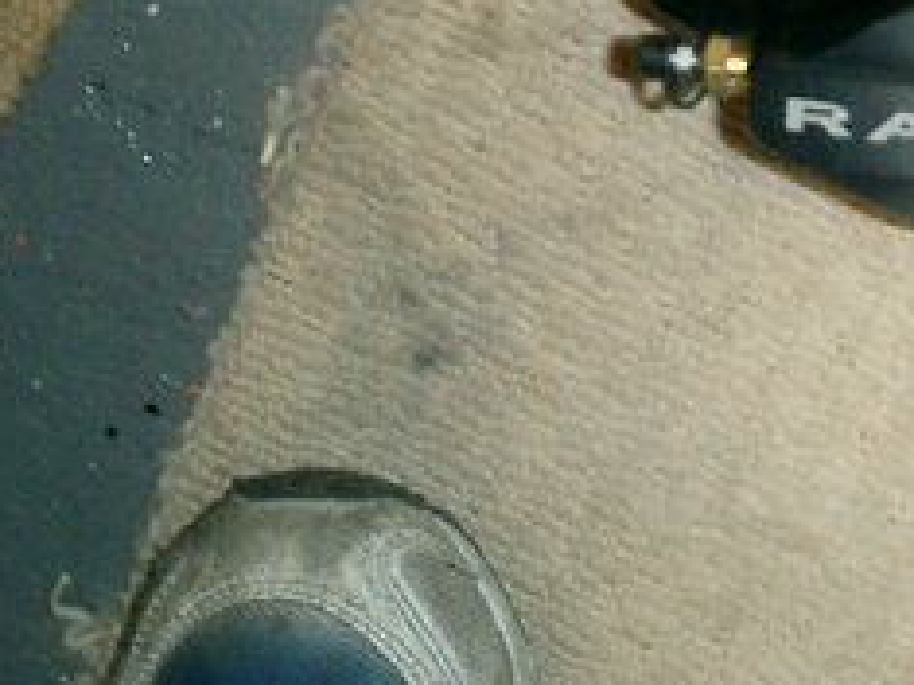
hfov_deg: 18.8
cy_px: -35
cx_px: 1136
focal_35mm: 98
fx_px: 2586
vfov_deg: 14.8
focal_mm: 7.5
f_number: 3.2
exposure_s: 1/30
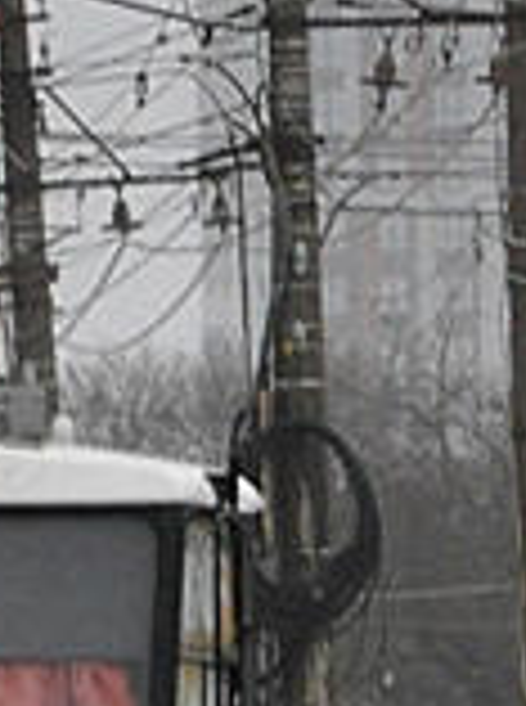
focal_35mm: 1352
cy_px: 648
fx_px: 27511
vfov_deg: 1.5
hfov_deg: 1.1
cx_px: -301
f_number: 5.6
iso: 800
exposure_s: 1/125
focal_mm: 105
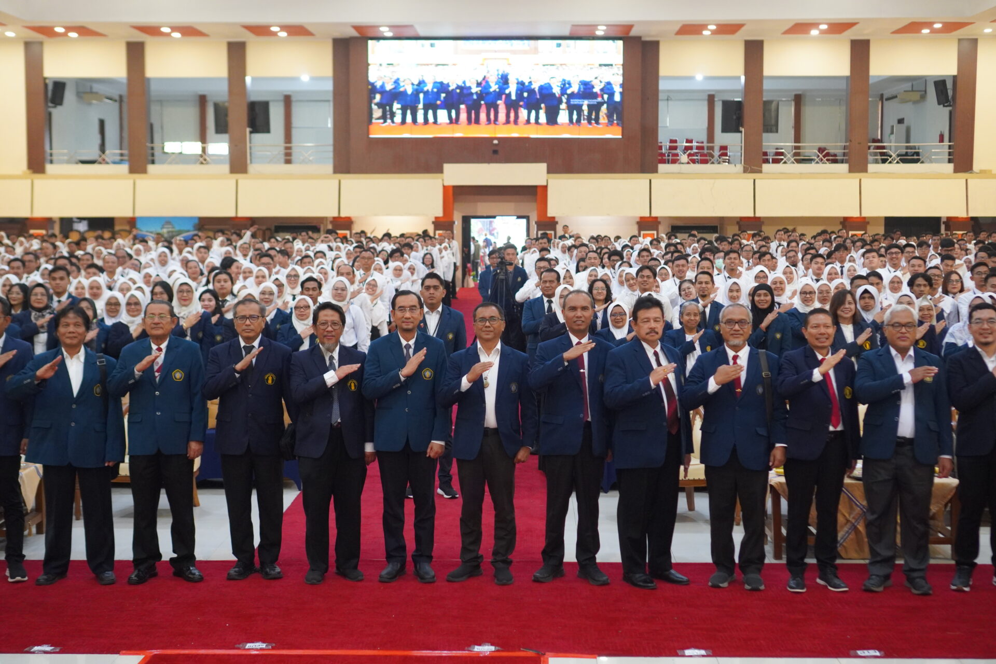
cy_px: 332
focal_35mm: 52
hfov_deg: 37.9
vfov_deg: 25.8
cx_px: 498
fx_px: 1452
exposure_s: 1/125
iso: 2000
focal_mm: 35
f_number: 2.8
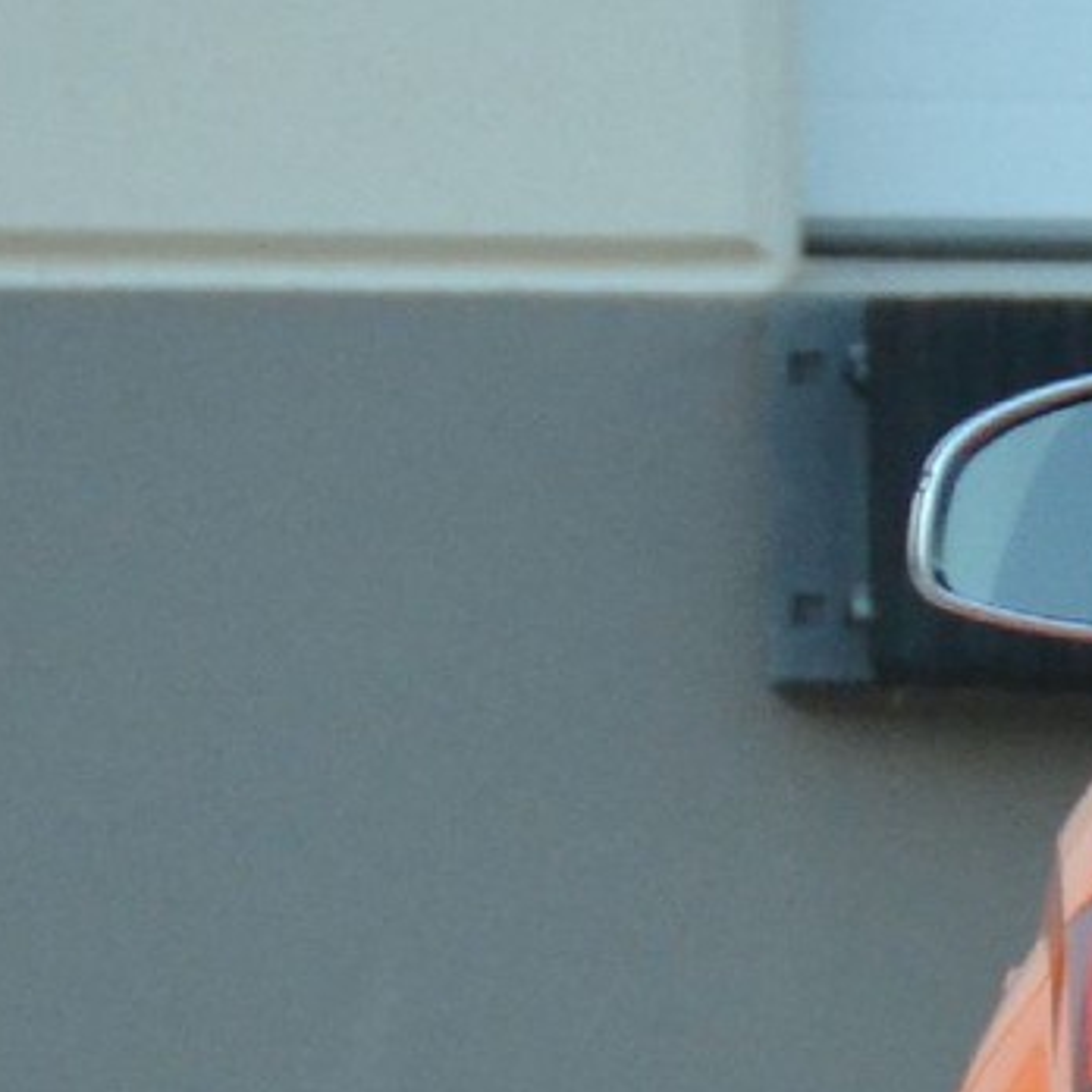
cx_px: 3050
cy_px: 1139
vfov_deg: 1.3
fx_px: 48967
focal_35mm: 1372
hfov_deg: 1.3
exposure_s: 1/250
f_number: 5.6
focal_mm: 150
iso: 1600
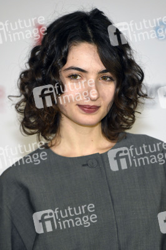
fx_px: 1212
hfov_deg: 7.8
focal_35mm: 175
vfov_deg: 11.8
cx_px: 83
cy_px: 125
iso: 800
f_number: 3.5
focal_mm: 175
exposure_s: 1/400
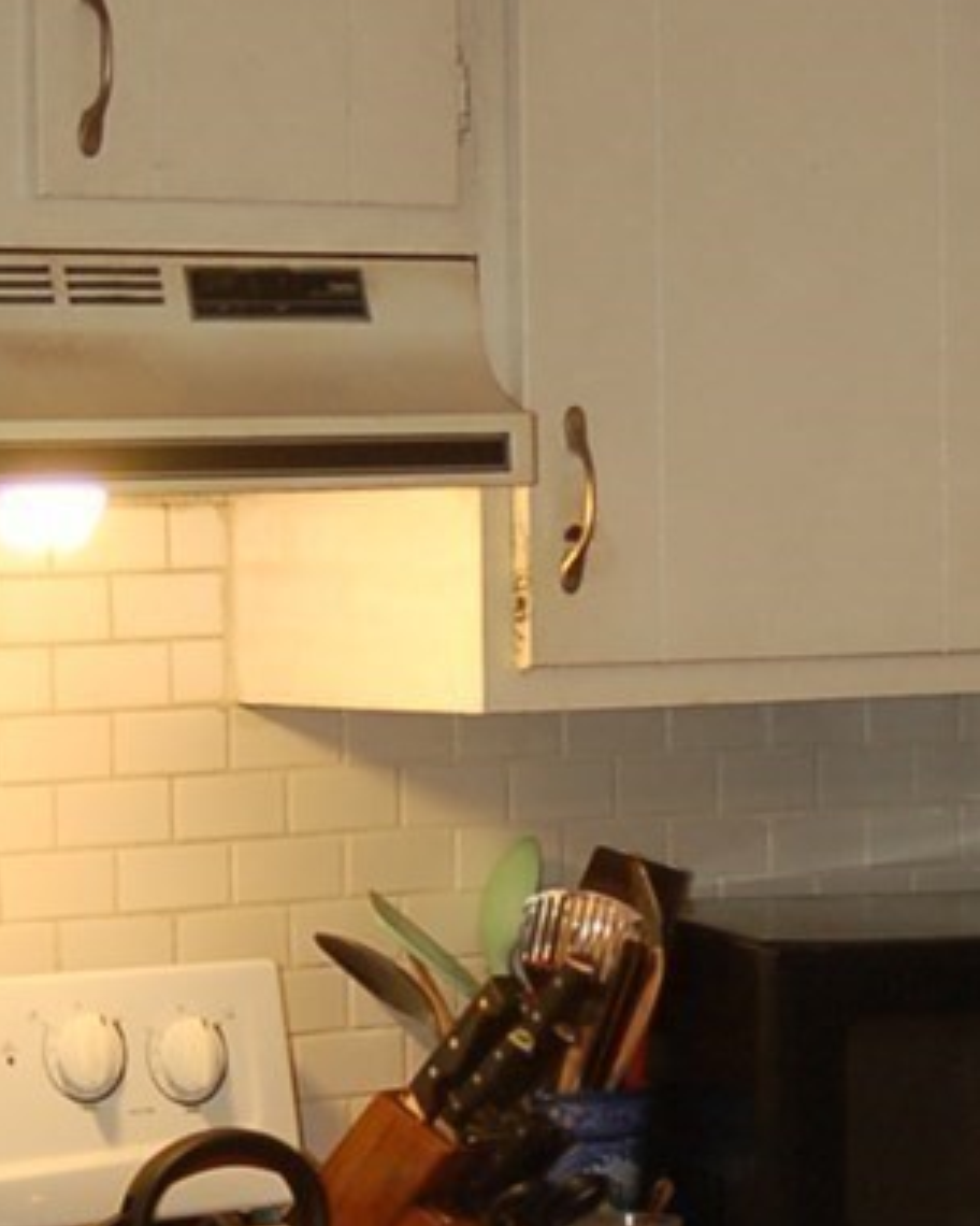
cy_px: 858
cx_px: 754
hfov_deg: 9.9
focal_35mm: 155
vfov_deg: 12.4
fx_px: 5620
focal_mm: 28
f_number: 3.3
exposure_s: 1/60
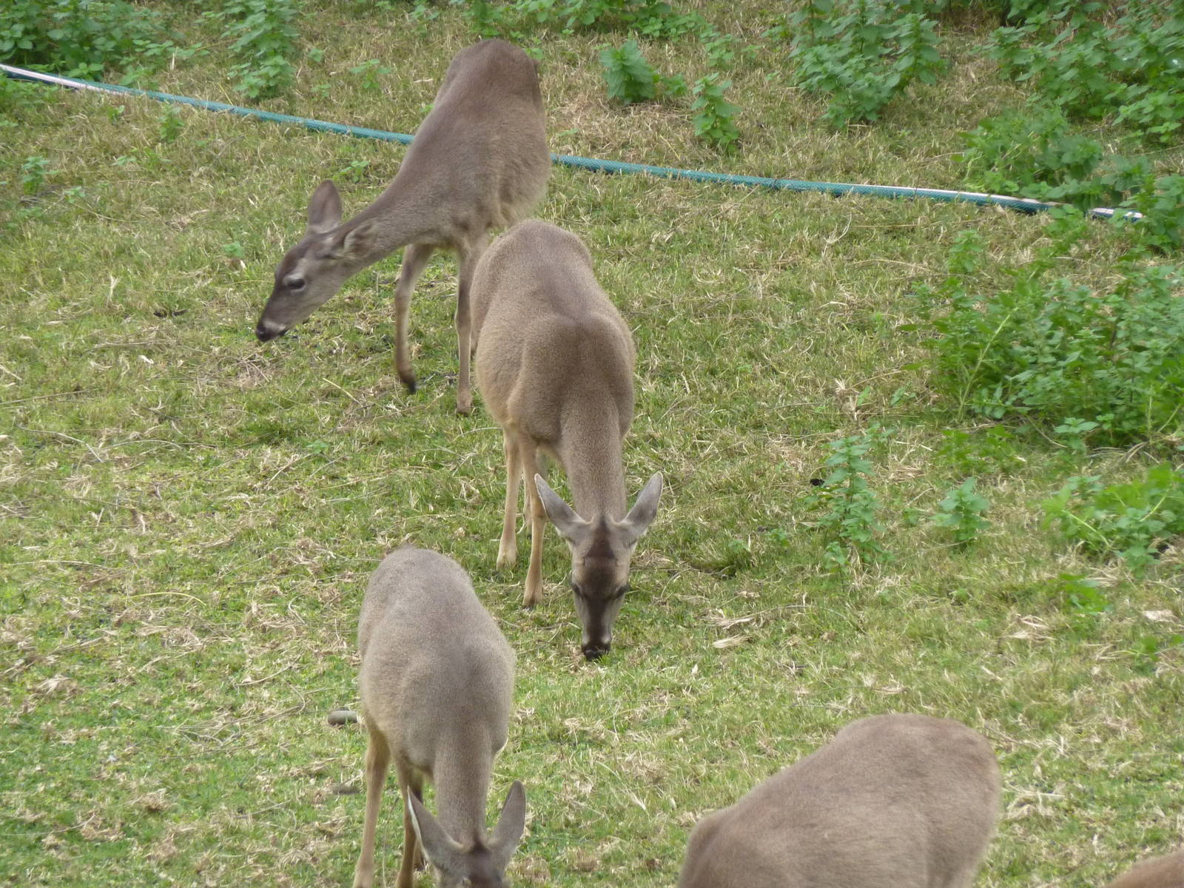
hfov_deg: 6.6
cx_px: 592
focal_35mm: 300
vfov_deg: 5.0
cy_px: 444
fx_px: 10261
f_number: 4.9
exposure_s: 1/125
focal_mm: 49.2
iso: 250
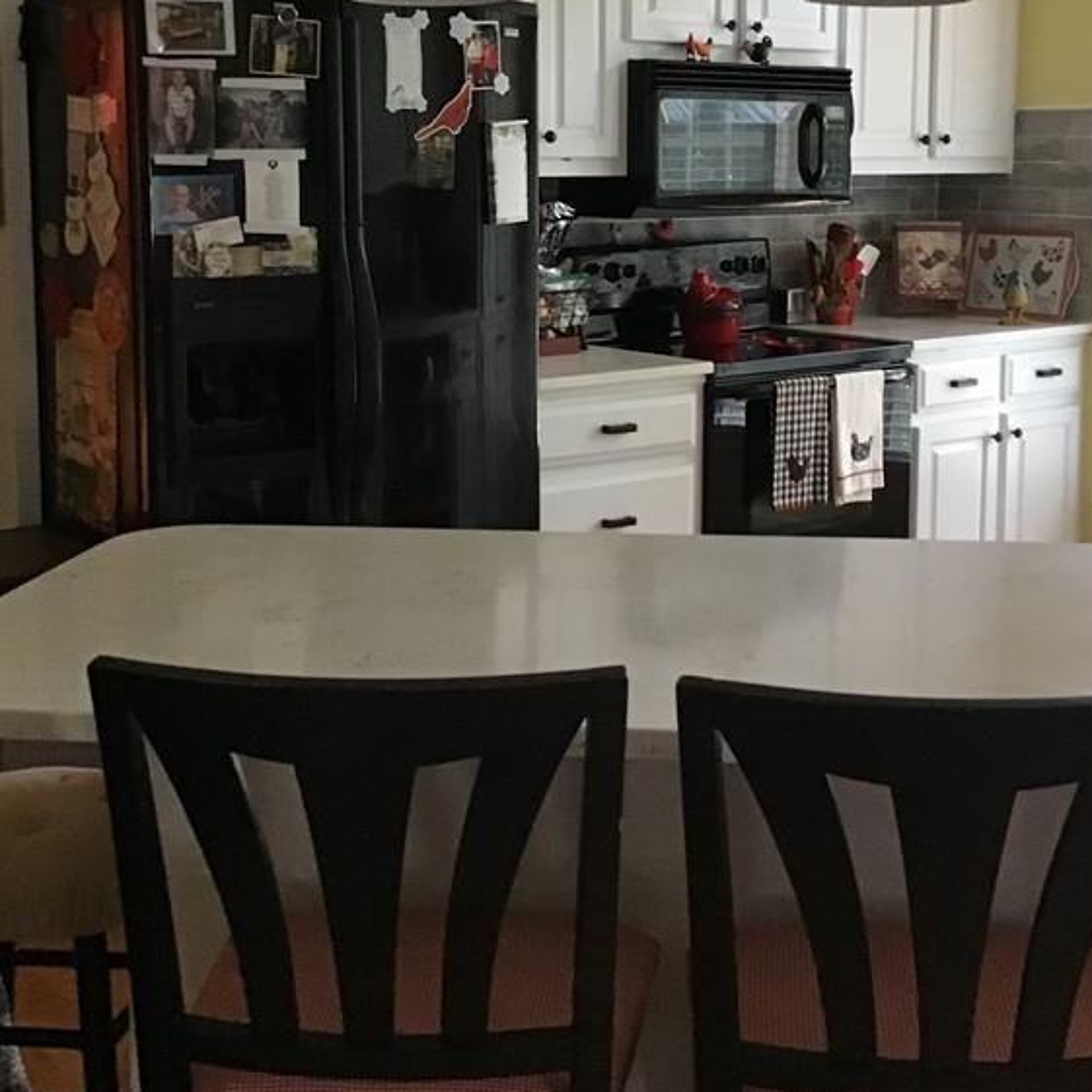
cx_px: 623
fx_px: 1785
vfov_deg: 33.7
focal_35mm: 50
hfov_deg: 34.0
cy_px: 356
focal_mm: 3.3
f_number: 2.4
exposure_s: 1/20
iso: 200
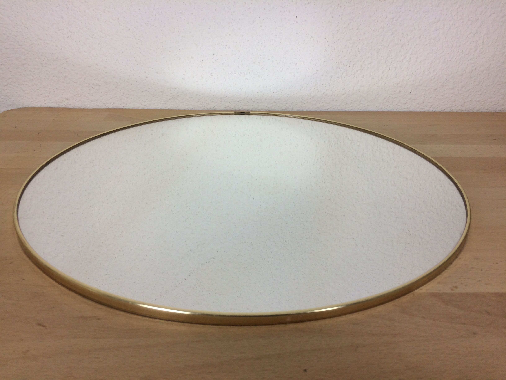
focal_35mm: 29
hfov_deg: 61.7
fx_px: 424
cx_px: 253
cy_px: 190
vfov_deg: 48.2
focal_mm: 4.15
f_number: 2.2
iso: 50
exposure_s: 1/100
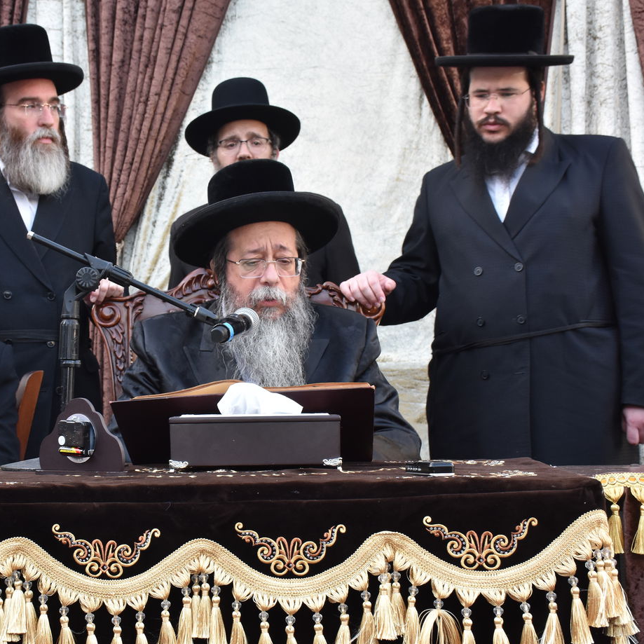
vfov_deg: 26.1
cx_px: 217
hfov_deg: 26.0
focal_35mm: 66
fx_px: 1389
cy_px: 321
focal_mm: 34
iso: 1000
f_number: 9
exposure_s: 1/125
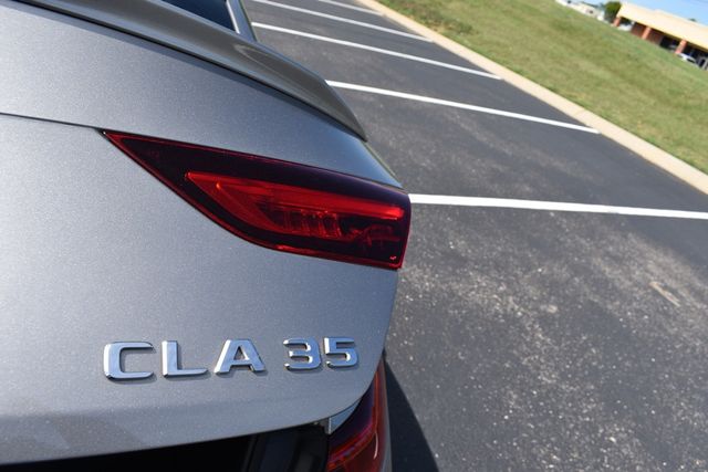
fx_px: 531
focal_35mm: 27
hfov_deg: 67.4
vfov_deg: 48.0
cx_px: 354
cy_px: 236
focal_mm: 18
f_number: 8
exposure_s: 1/250
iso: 110
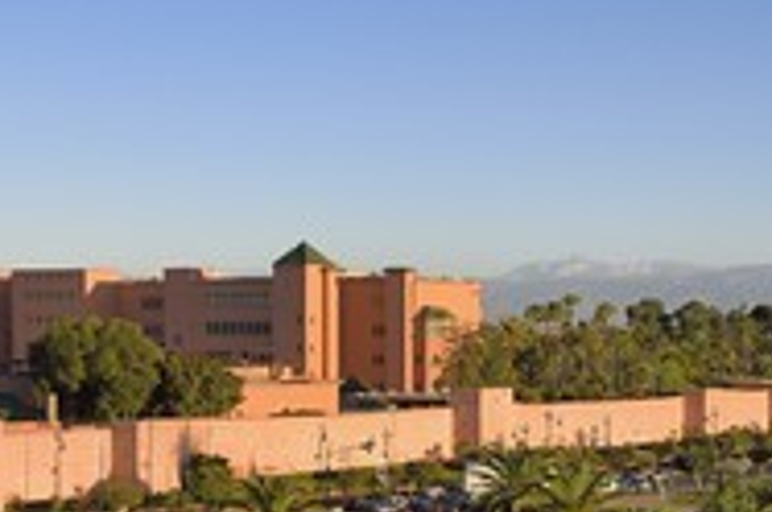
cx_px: 669
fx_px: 1927
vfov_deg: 15.0
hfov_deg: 22.2
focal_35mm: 90
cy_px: 429
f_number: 10
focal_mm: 40
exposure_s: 1/250
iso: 200
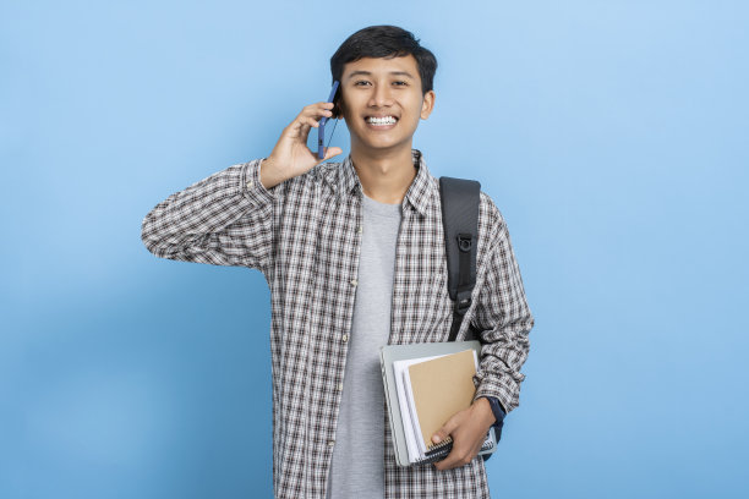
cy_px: 250
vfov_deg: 18.2
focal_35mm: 75
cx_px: 374
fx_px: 1560
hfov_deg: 27.0
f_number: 8
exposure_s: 1/200
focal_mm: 50
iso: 100
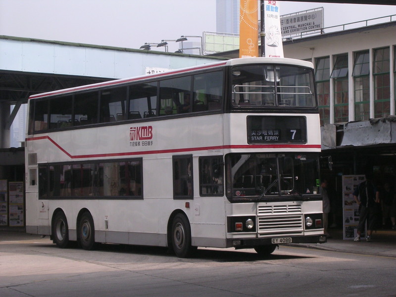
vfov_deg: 12.9
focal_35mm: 115
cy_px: 148
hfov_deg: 17.1
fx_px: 1316
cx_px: 198
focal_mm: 17.4
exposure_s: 1/452
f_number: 4.9
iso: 159
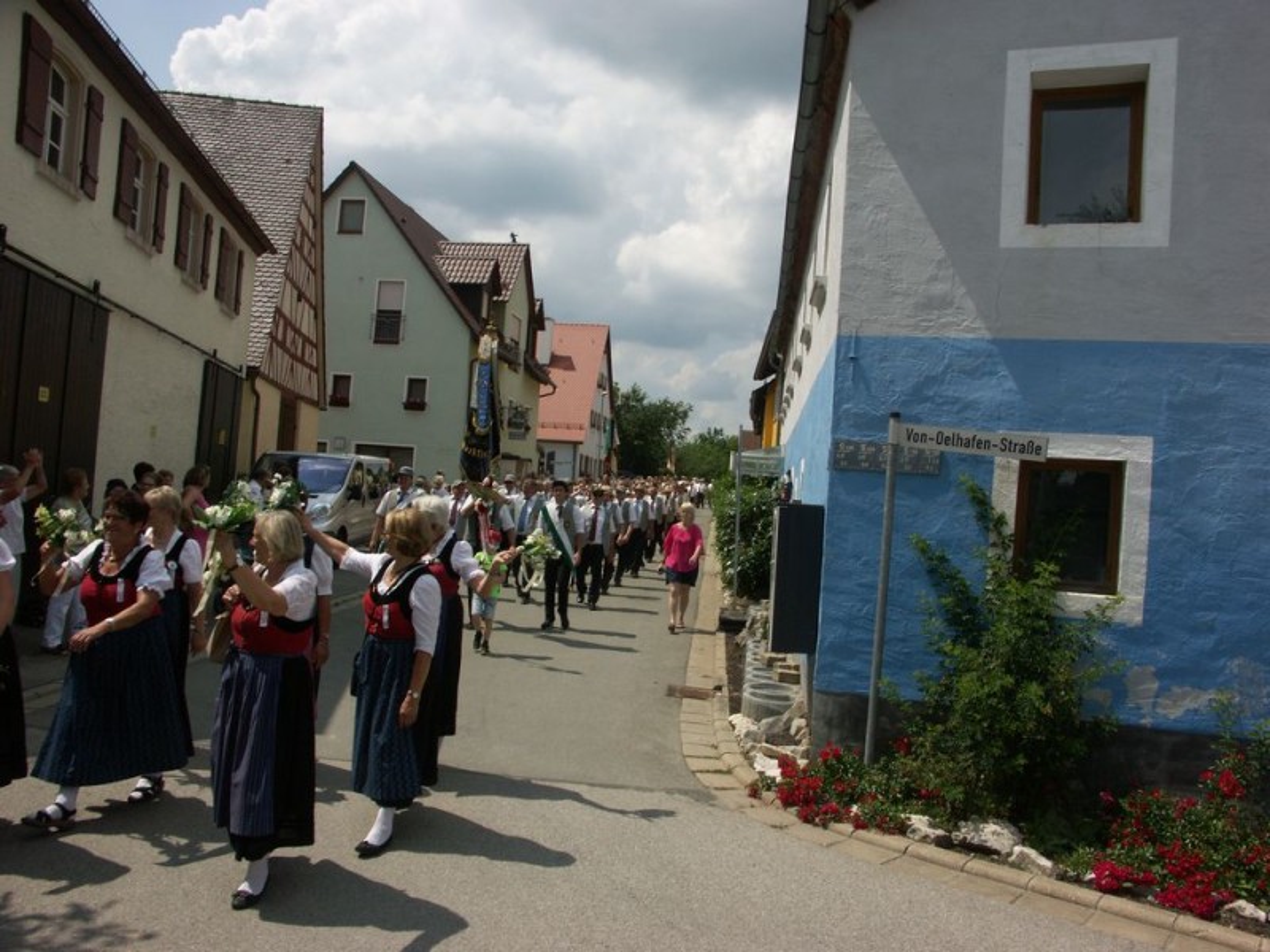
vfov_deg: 49.7
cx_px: 635
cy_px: 476
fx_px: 1027
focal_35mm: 28
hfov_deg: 63.4
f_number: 8
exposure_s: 1/400
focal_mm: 7.2
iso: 64
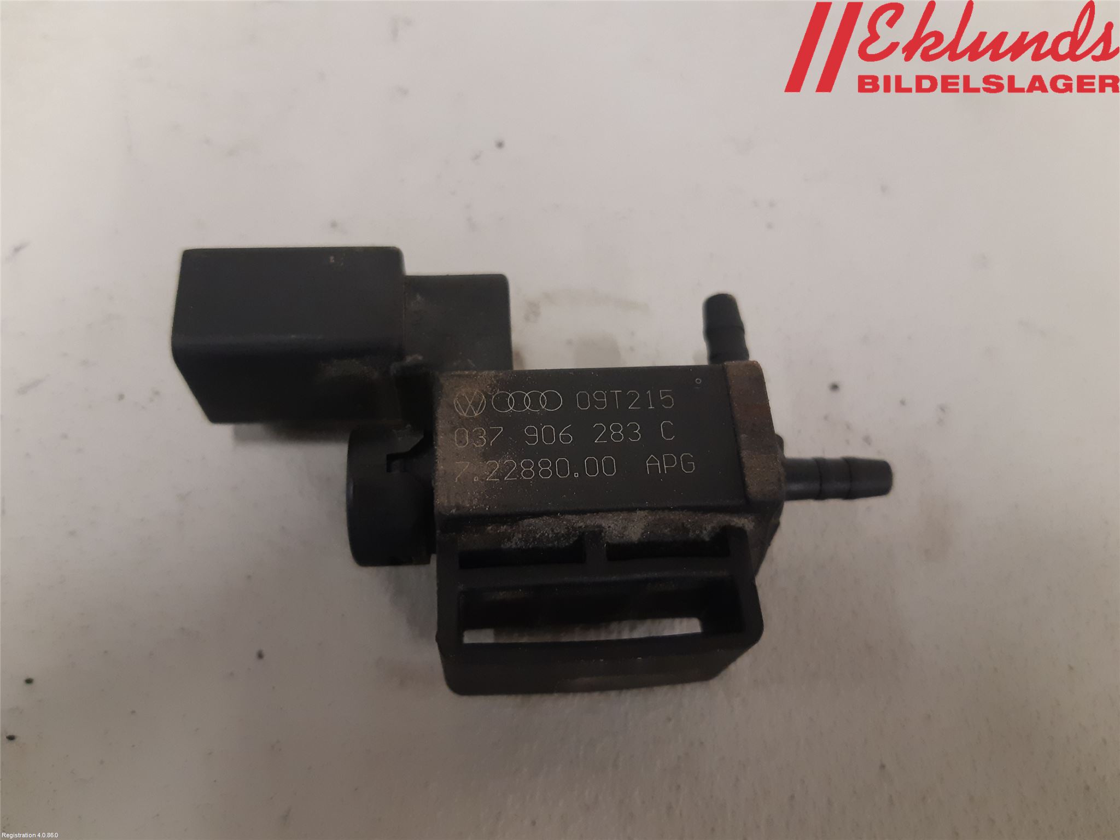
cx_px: 560
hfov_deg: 67.3
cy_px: 420
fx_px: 841
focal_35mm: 26
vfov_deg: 53.1
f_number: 1.7
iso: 250
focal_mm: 3.93
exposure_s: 1/50
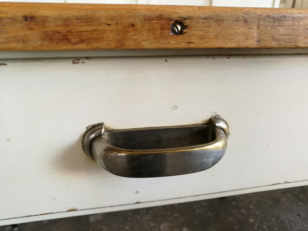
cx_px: 154
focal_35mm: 27
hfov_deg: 65.3
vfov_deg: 51.4
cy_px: 116
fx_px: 240
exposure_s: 1/33.3
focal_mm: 4.5
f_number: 2.2
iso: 250
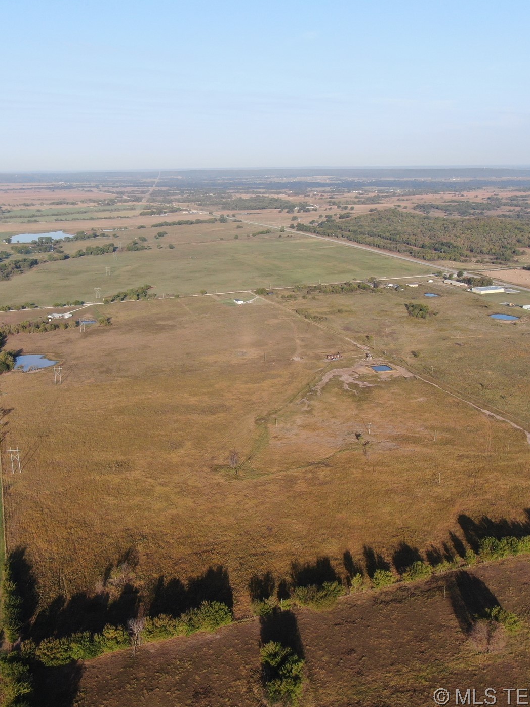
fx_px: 674
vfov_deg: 55.4
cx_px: 259
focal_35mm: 33
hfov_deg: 42.9
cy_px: 354
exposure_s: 1/640
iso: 100
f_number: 2.8
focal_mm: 4.39
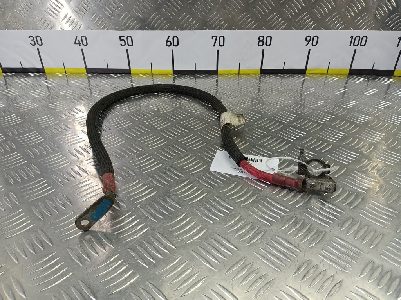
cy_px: 150
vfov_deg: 58.9
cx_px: 200
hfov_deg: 73.9
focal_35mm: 23
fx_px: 266
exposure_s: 1/50
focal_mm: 4.11
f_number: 1.6
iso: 108
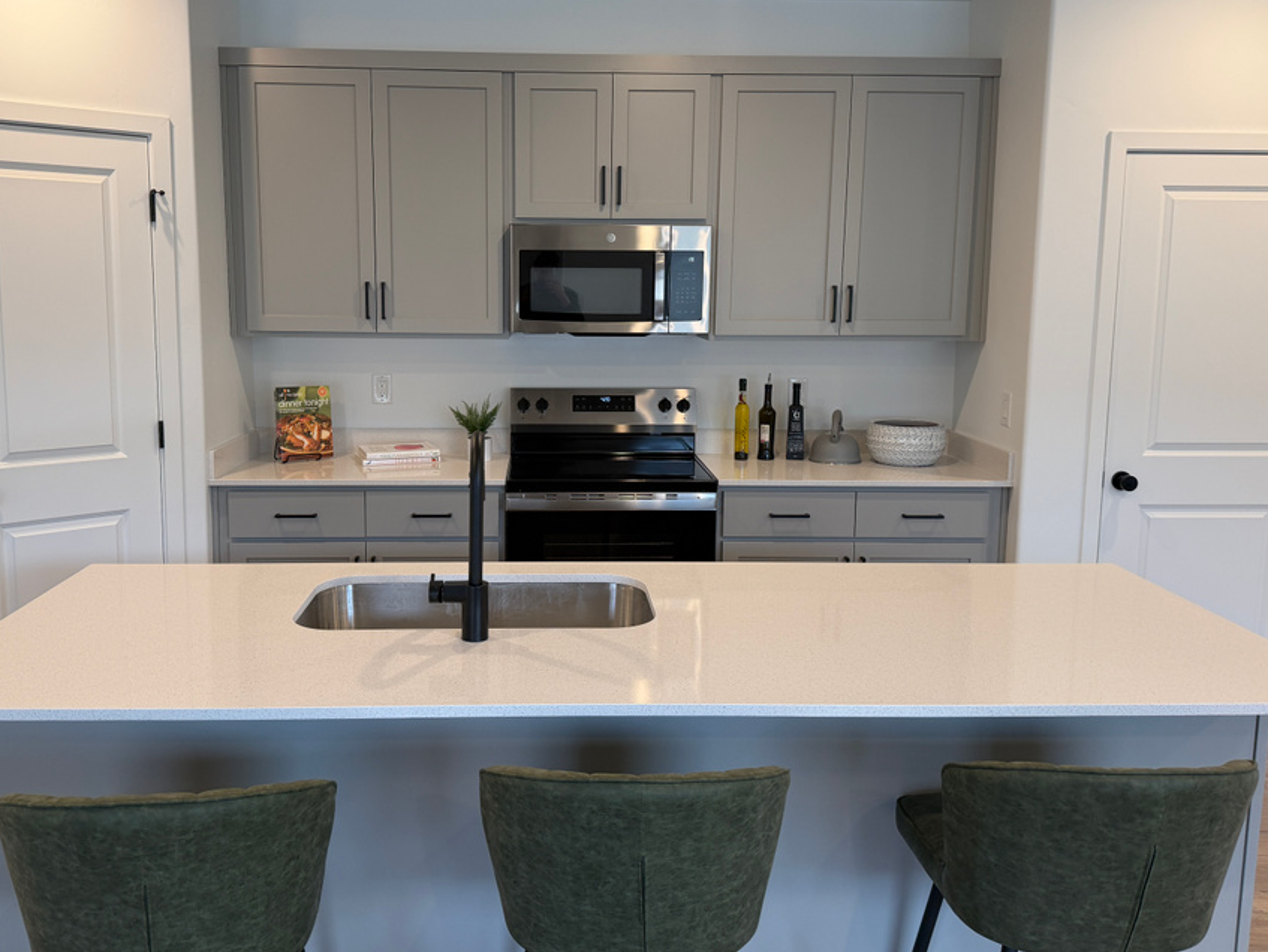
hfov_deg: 61.5
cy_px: 425
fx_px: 1063
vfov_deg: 48.2
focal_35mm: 29
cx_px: 570
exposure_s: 1/120
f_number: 1.78
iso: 100
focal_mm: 6.76
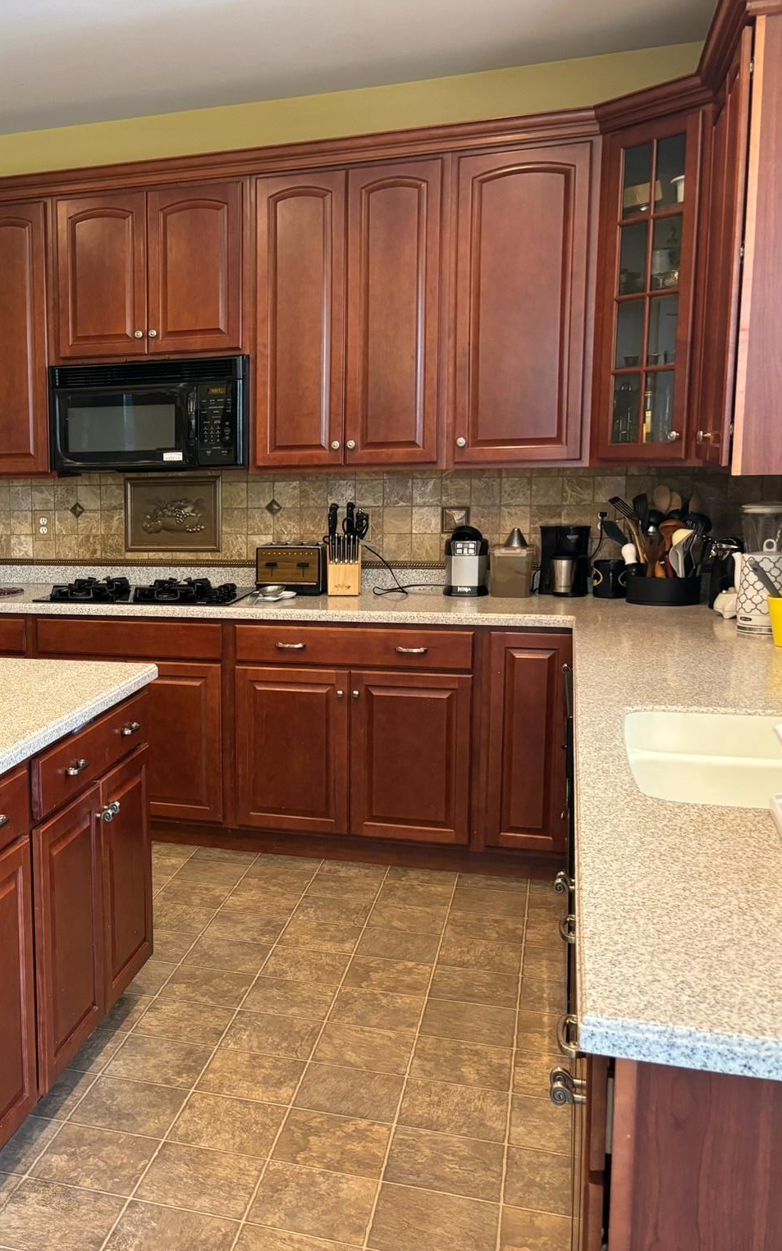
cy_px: 626
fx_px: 1262
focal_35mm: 37
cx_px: 23
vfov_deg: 52.8
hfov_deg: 32.1
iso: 200
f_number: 1.6
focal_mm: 5.96
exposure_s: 1/60
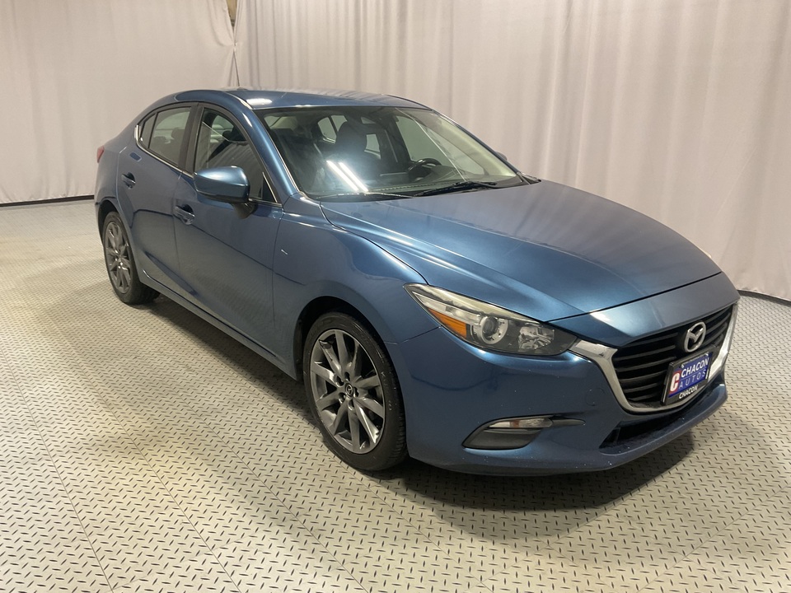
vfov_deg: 48.2
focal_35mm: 29
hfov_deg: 61.7
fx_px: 663
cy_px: 296
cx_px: 396
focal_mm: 3
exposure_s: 1/60
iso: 80
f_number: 1.8
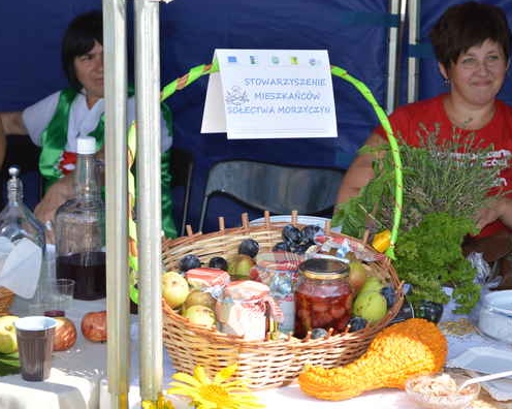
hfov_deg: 22.2
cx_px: 265
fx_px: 1302
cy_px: 204
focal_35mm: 86
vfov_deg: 17.8
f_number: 5.6
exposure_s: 1/160
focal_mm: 50
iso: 100
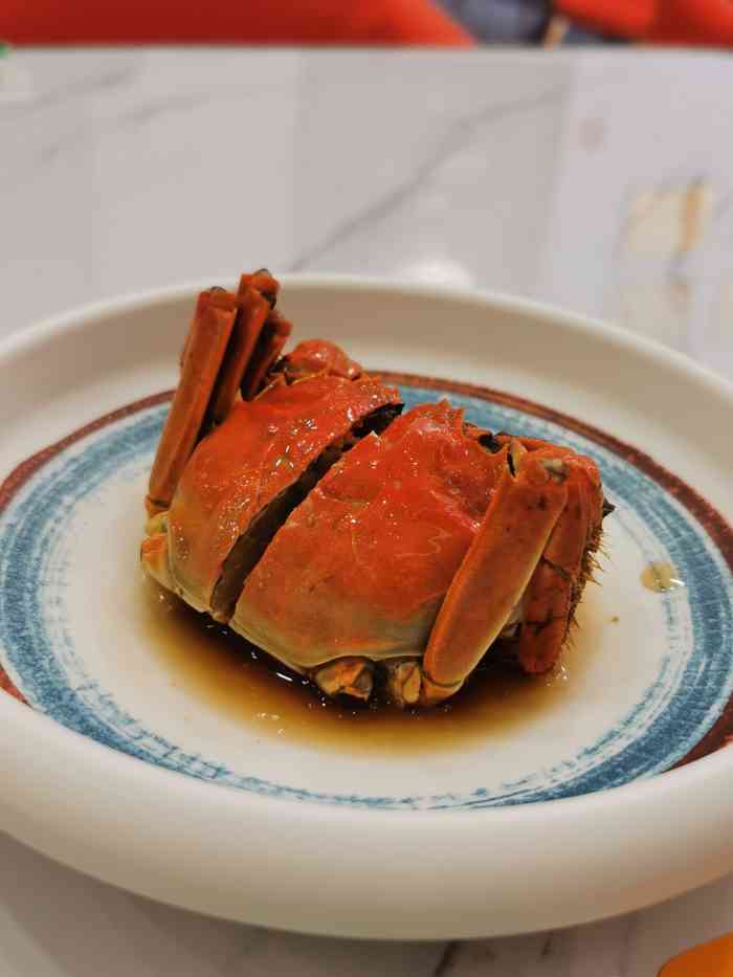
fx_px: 1044
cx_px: 366
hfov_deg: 38.7
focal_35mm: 37
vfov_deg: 50.1
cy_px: 488
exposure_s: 1/128
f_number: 1.6
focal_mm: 5.56
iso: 50
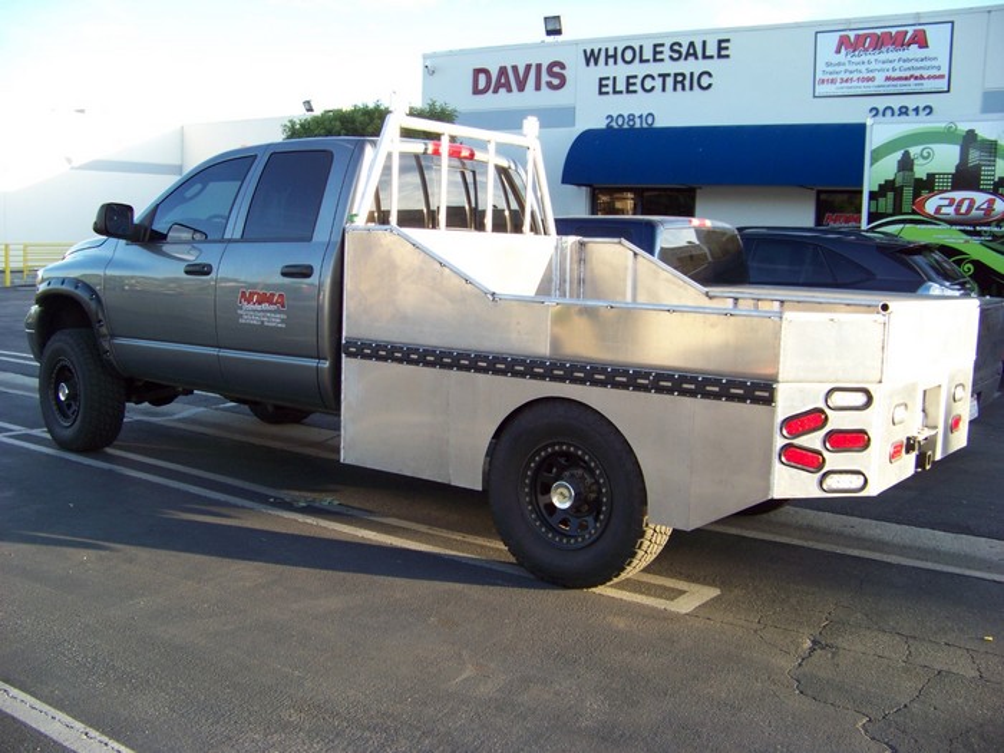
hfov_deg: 51.4
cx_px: 502
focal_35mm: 36
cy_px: 376
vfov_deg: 39.7
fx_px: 1044
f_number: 2.8
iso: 72
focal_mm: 5.85
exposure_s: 1/160
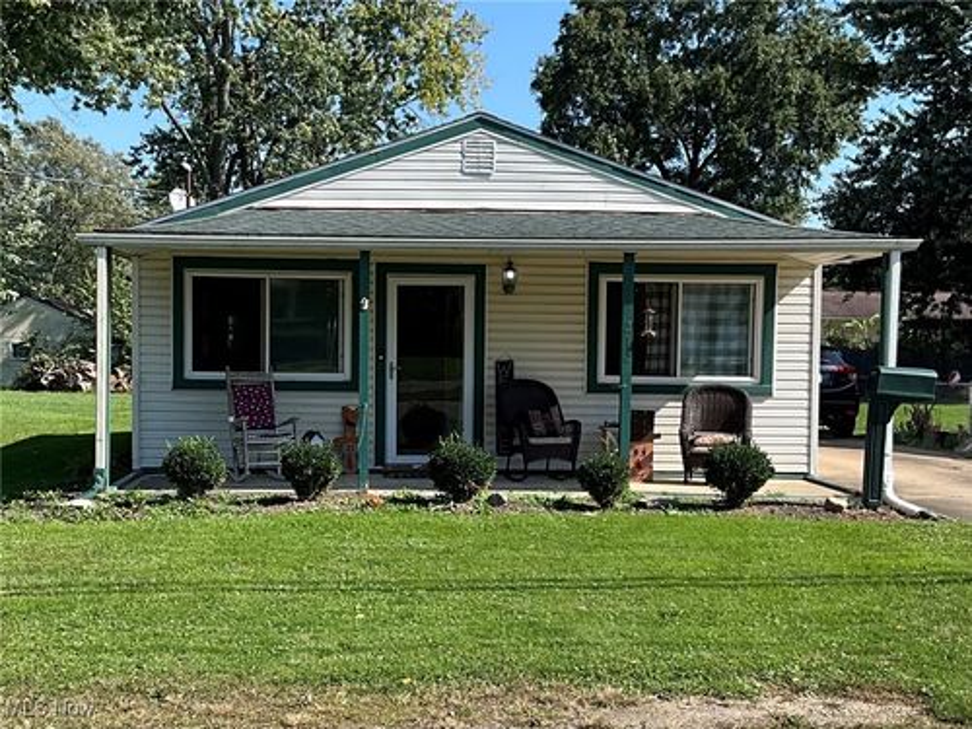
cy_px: 364
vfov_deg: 48.2
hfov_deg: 61.7
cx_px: 486
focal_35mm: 29
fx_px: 814
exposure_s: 1/1168
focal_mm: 3
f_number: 1.8
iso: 25
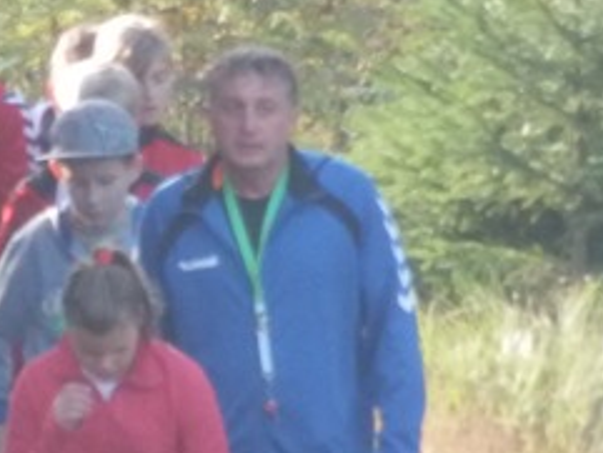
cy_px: 390
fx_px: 44442
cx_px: -178
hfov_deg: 0.8
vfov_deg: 0.6
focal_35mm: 2550
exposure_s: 1/125
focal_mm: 108
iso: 400
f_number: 6.9
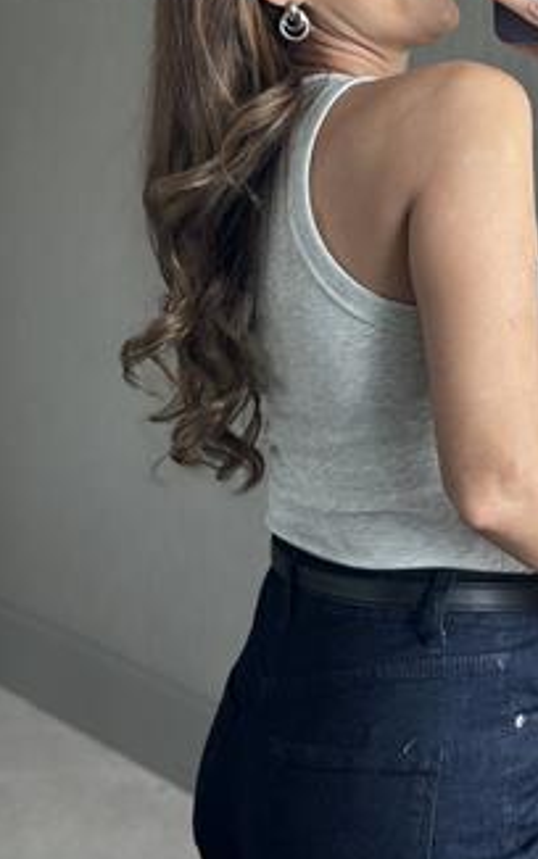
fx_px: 1852
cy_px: 248
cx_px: 454
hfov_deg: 16.4
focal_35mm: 79
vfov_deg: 25.9
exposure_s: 1/60
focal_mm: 6.86
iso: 200
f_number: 1.78
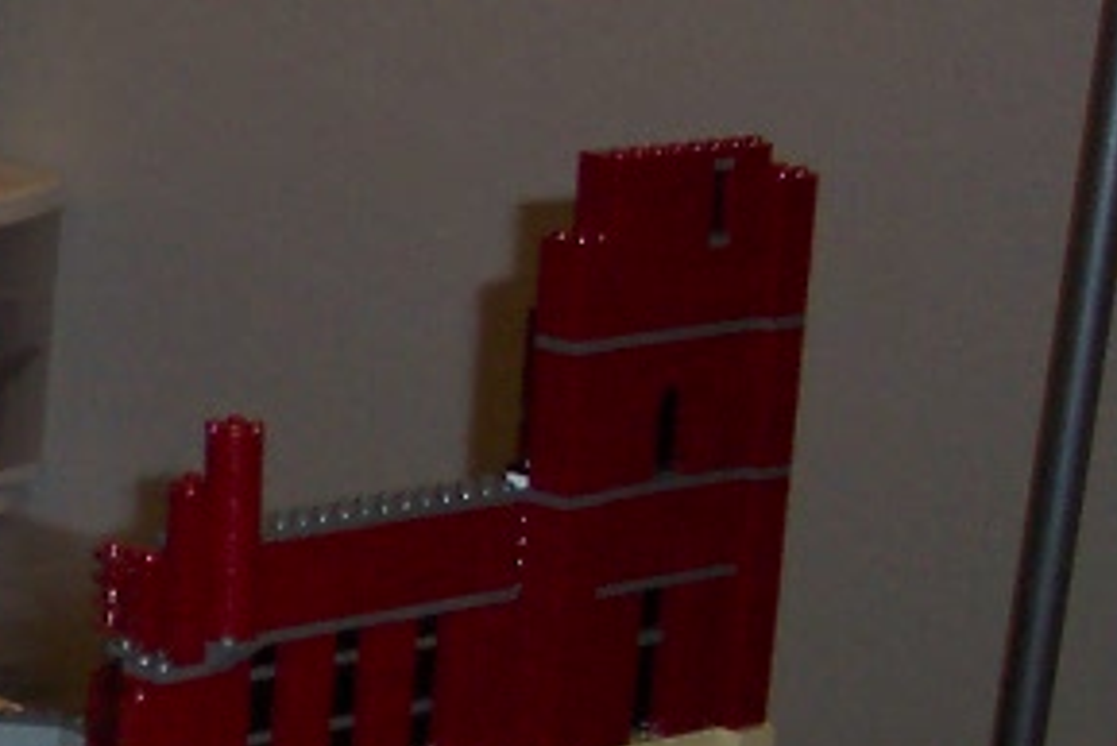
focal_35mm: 142
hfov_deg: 13.7
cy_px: 831
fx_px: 4408
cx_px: -506
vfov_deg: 9.6
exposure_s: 1/30
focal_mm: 8
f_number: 2.8
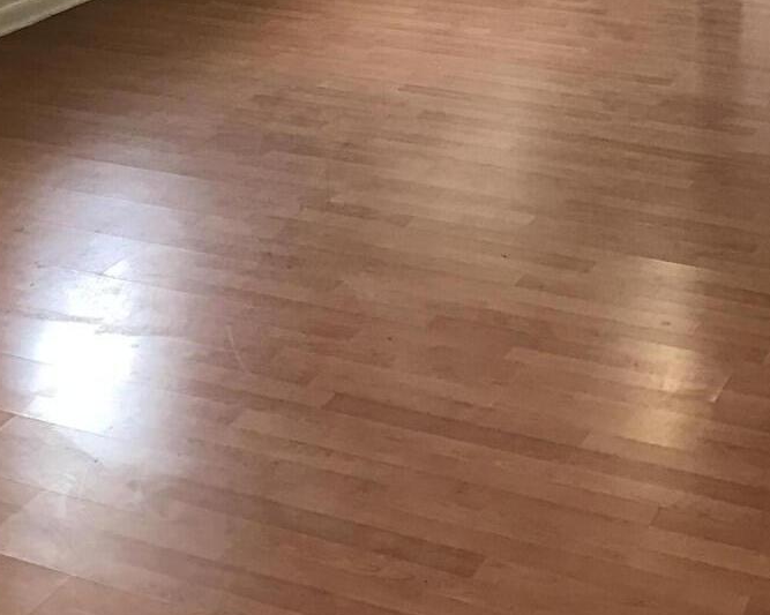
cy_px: -211
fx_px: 1868
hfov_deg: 23.3
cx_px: 344
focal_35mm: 82
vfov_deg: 17.4
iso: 32
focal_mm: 3.99
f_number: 1.8
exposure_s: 1/30
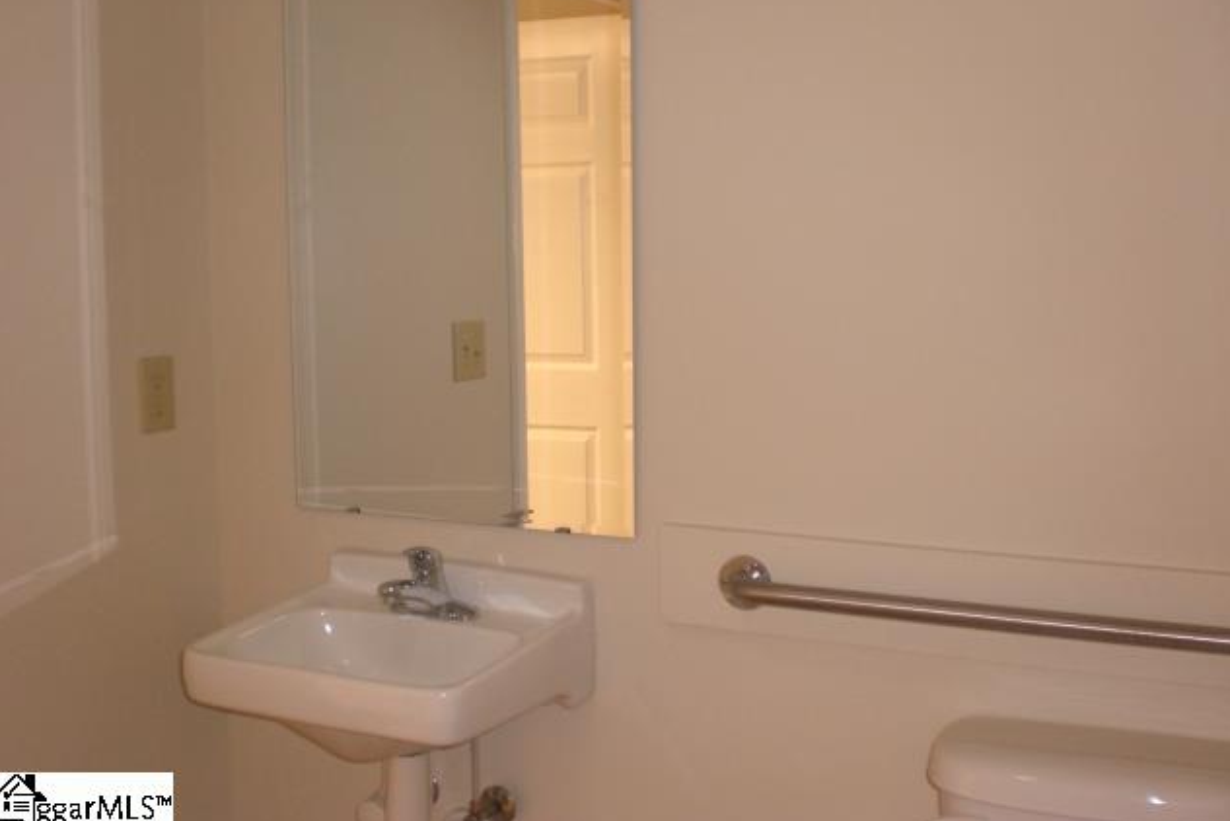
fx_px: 1367
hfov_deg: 48.4
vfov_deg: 33.4
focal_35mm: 40
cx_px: 617
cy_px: 364
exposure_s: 1/60
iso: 200
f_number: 3.1
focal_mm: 6.3
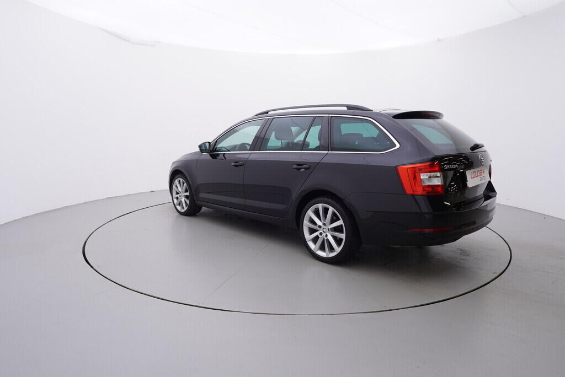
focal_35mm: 22
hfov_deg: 77.3
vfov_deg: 56.2
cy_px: 188
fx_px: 353
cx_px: 282
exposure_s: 1/80
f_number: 5
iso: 200
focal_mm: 15
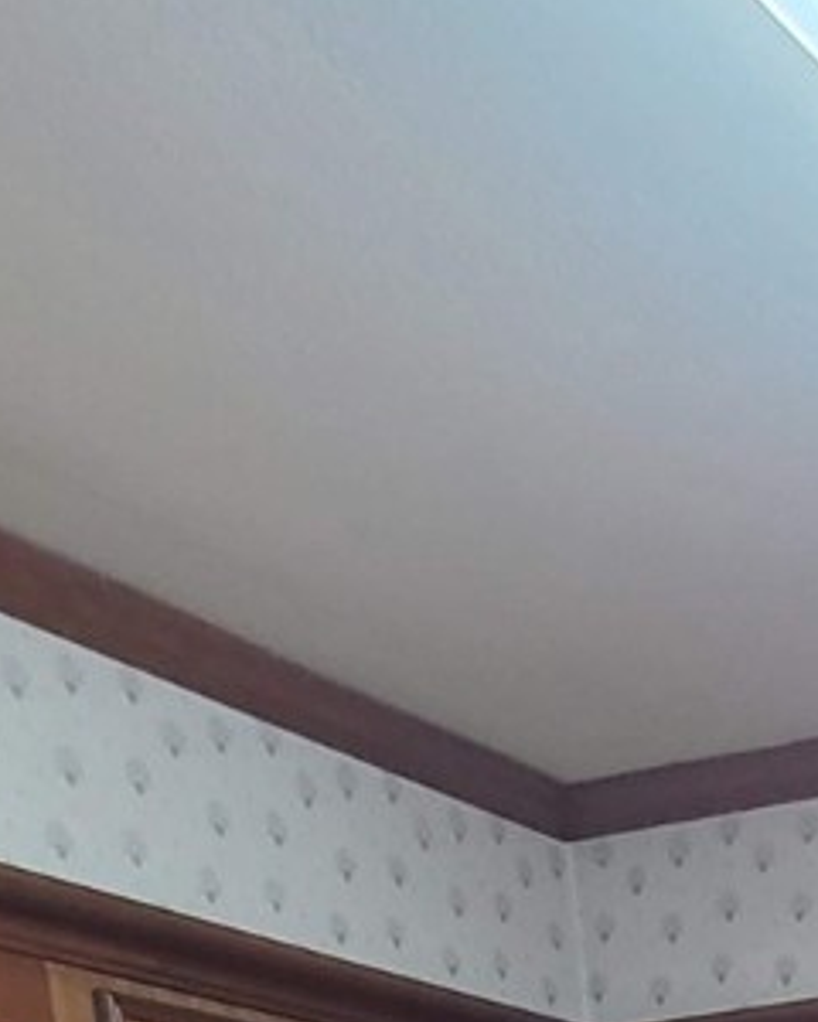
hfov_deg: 20.9
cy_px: 2044
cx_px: 1128
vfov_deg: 18.6
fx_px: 1967
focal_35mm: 65
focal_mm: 2.2
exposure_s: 1/60
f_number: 2.2
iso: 320
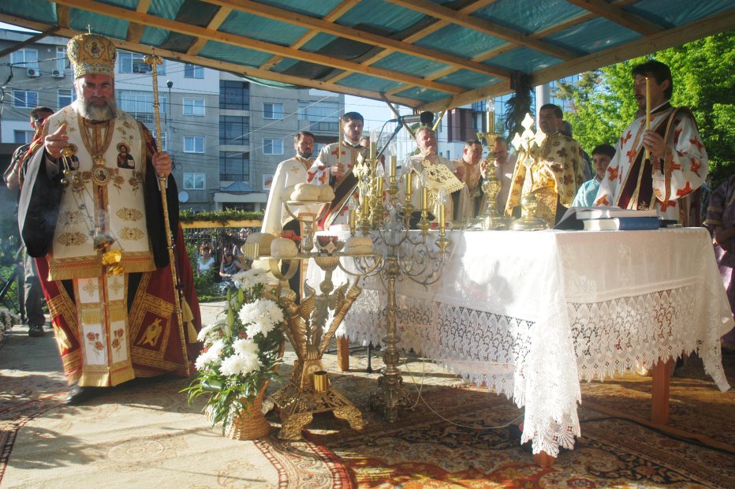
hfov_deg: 67.4
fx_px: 551
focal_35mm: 27
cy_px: 244
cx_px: 368
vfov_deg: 47.9
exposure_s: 1/250
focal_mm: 18
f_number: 8
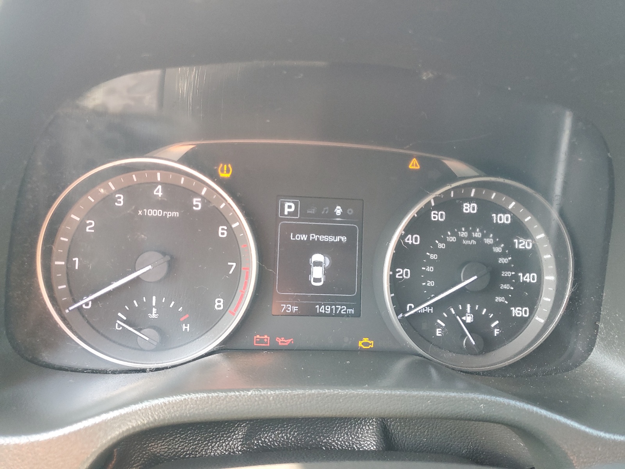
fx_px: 469
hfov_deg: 67.3
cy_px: 234
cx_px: 312
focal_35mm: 26
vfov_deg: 53.1
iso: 142
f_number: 1.5
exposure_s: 1/60.2
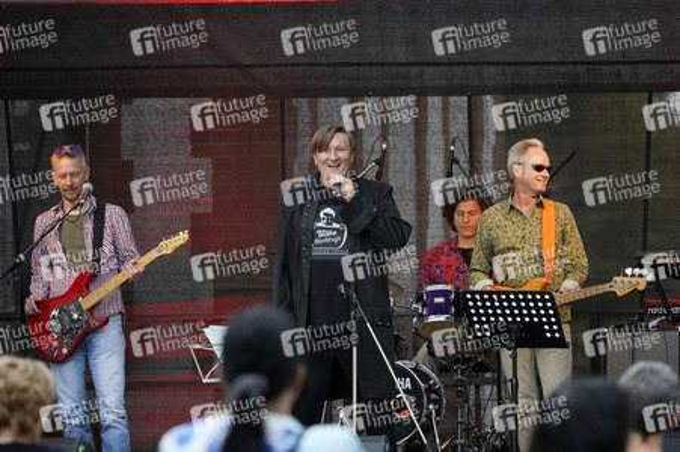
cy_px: 226
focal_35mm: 286
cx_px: 340
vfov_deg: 4.8
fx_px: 5398
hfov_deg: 7.2
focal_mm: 286
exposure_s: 1/250
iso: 2500
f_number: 6.3
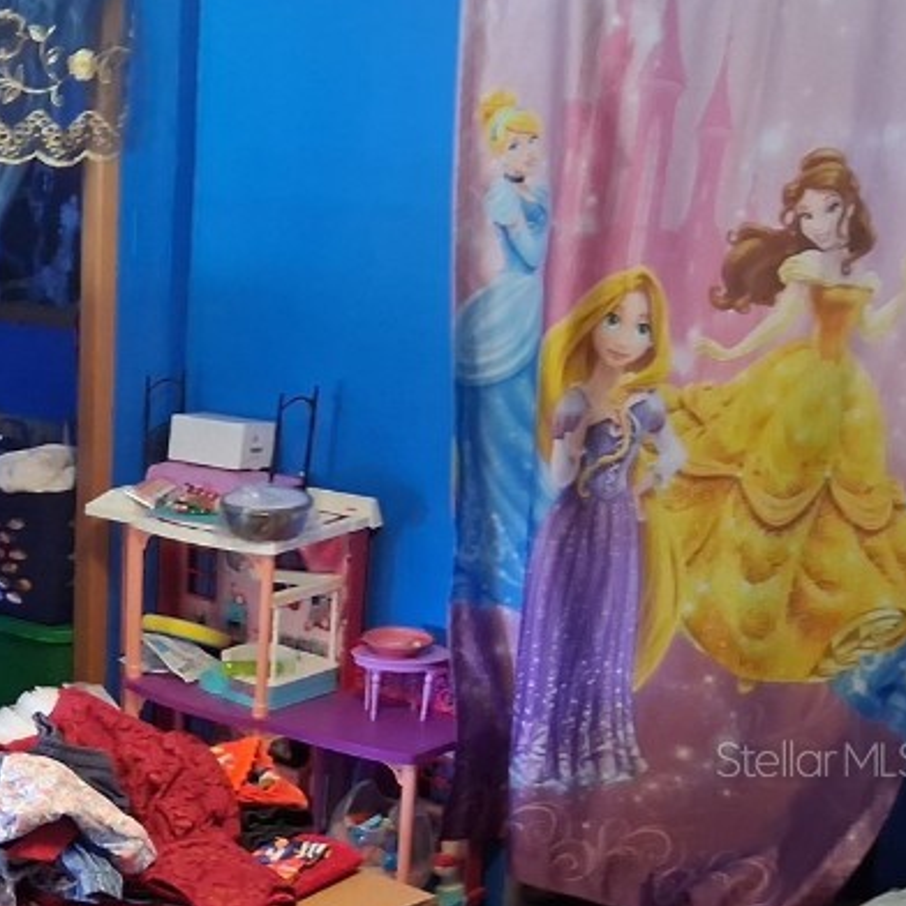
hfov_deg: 25.0
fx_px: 1777
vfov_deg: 27.9
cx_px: -250
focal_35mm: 60
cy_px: 758
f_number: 1.8
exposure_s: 1/24
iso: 640
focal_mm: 3.98
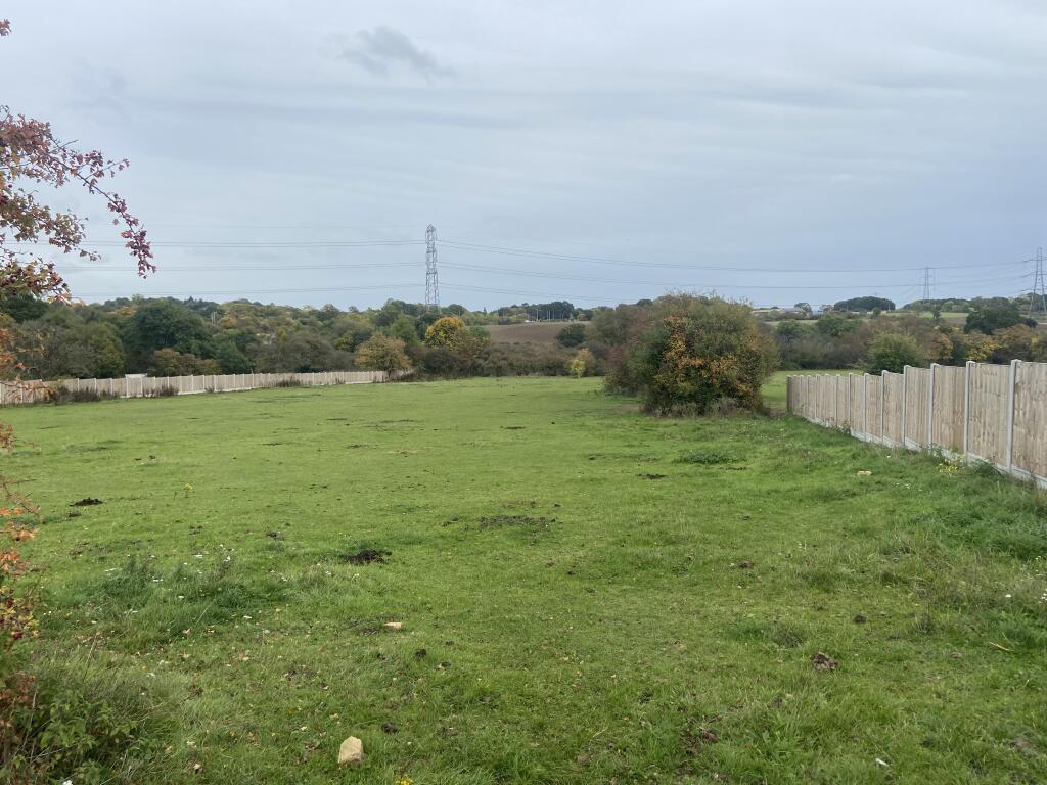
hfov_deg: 67.3
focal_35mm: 26
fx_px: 786
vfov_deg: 53.1
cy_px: 392
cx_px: 524
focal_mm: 4.25
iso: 32
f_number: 1.8
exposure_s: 1/1063
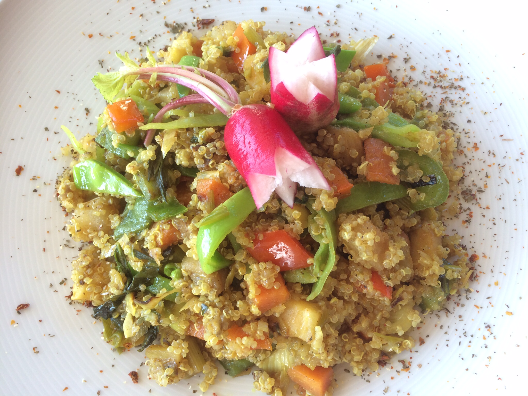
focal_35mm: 29
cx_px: 264
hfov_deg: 61.7
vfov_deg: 48.2
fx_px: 442
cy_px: 198
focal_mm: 4.15
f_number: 2.2
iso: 50
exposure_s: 1/100
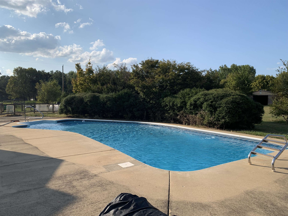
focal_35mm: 26
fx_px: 216
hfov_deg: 67.3
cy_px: 108
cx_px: 144
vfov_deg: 53.1
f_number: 1.8
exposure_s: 1/2481
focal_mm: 4.25
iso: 25
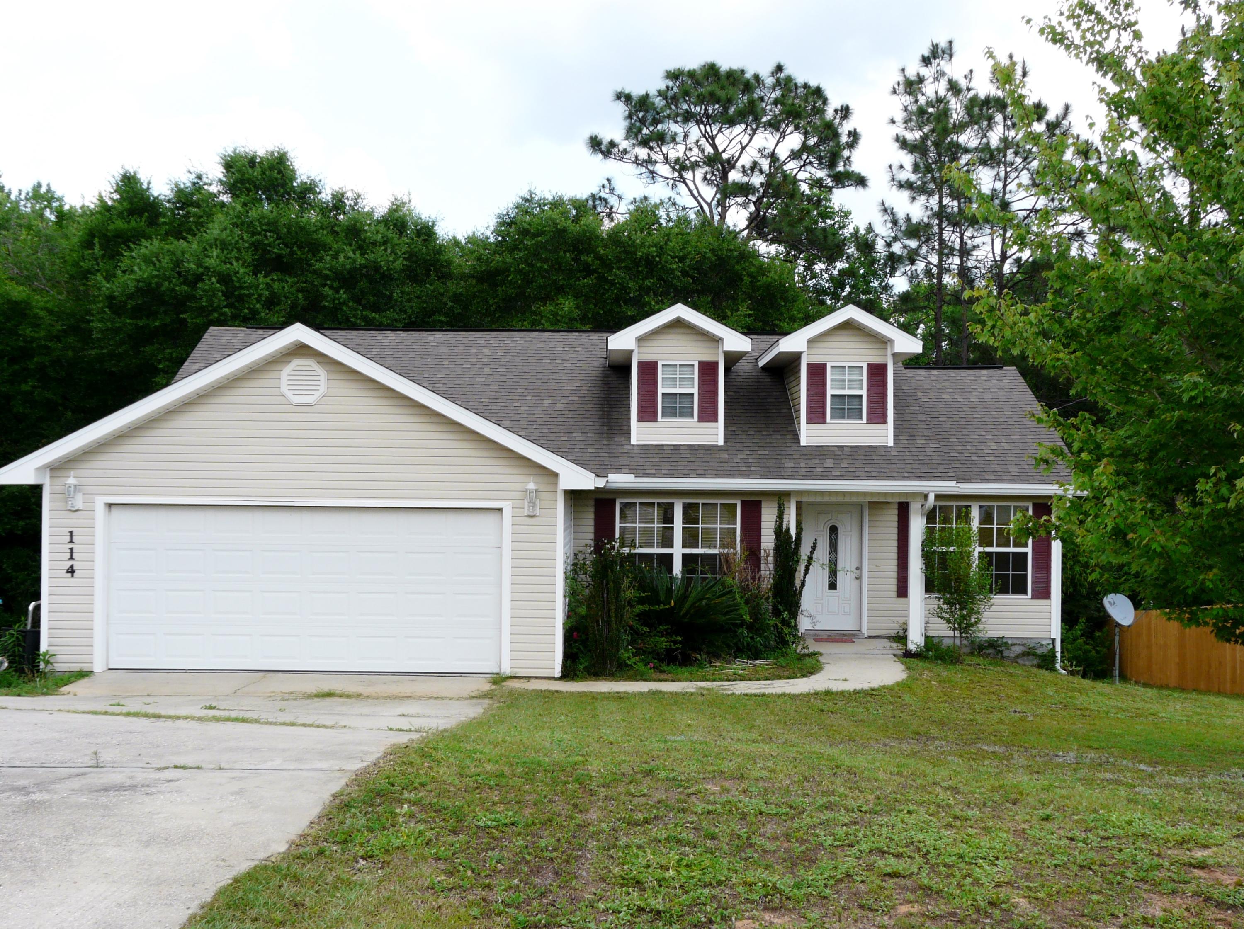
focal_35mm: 42
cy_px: 464
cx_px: 622
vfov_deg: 34.3
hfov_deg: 44.9
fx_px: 1507
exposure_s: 1/250
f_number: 5
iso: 100
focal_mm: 6.8
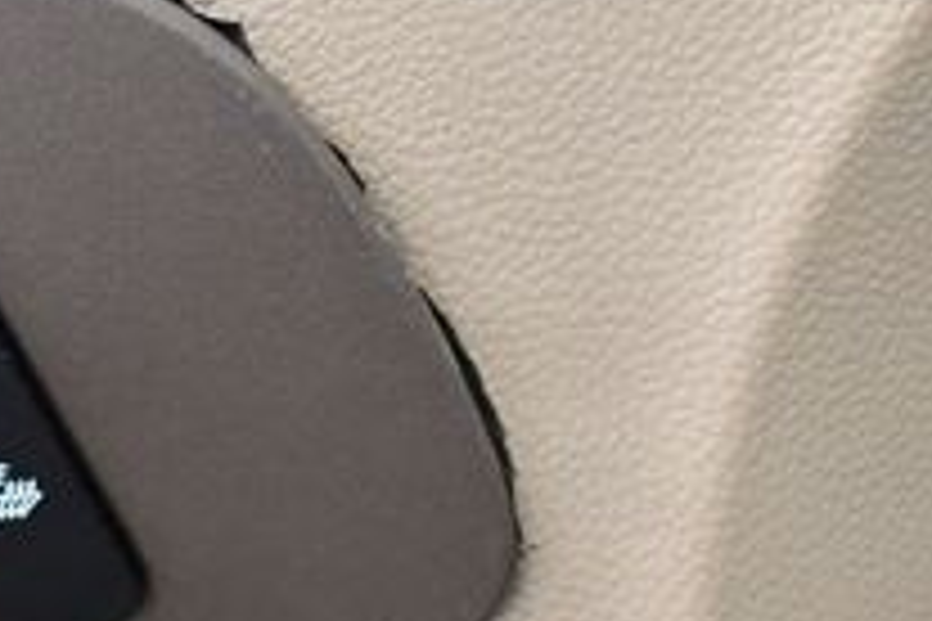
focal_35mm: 130
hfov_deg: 15.4
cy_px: 392
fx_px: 3365
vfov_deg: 10.5
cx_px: -72
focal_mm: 21
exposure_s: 1/125
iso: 3200
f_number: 3.8
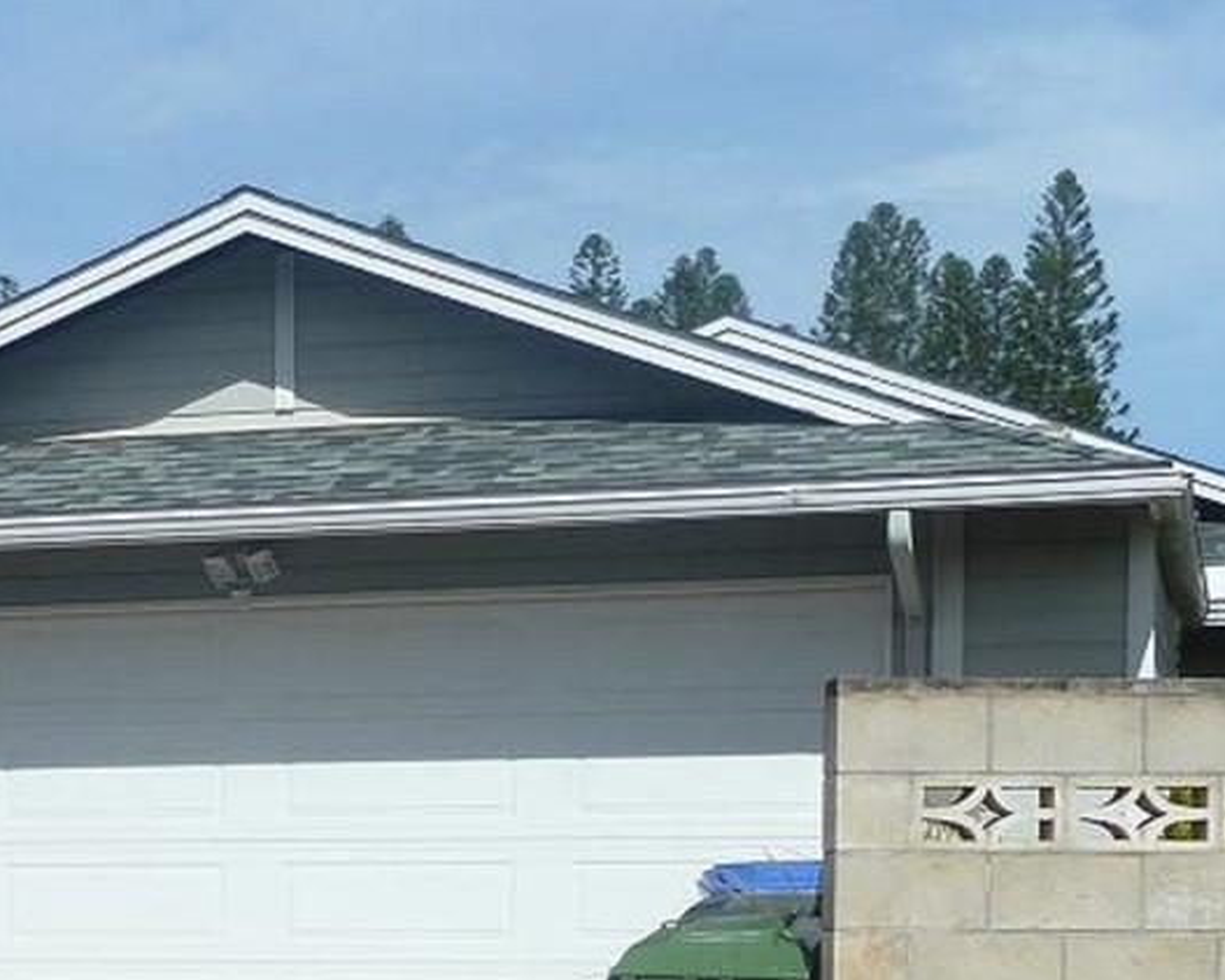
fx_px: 3445
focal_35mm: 95
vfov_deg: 15.6
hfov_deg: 19.7
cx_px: 51
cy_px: 1171
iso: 80
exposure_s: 1/1300
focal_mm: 5.3
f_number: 3.5
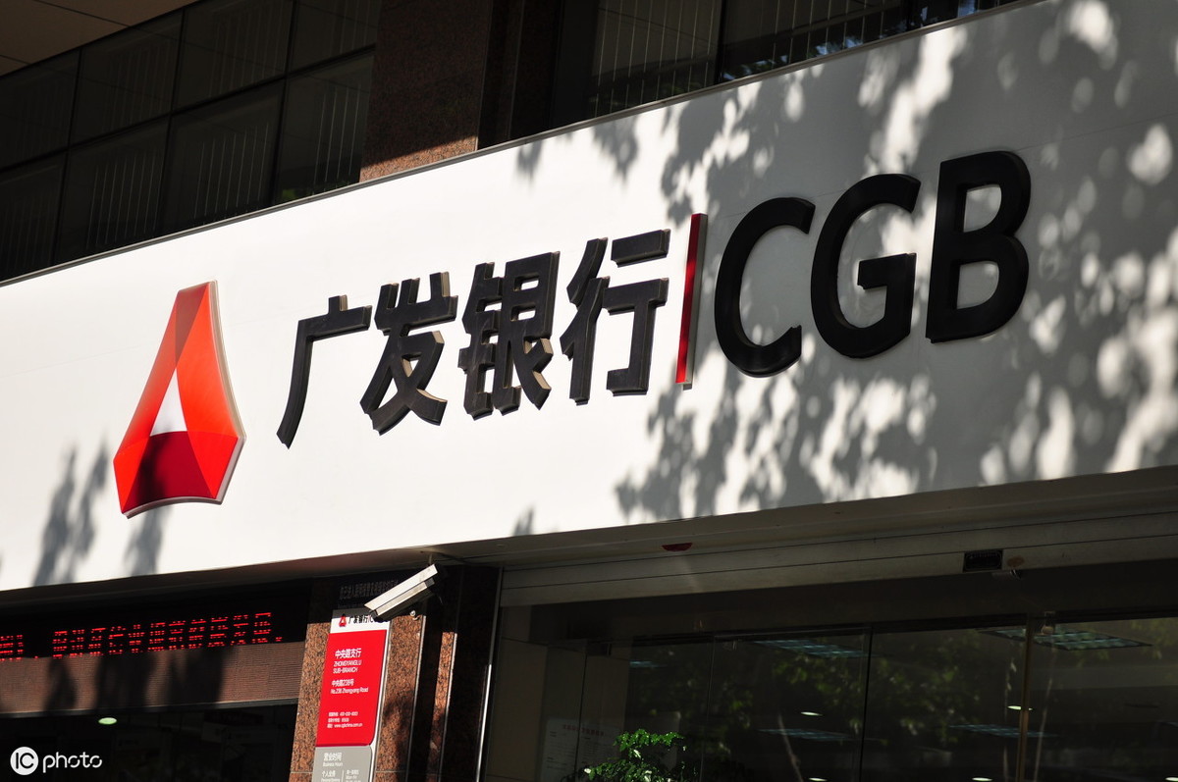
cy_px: 391
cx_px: 589
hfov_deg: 19.5
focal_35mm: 105
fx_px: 3432
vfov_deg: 13.0
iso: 200
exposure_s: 1/4000
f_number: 2.8
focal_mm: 70
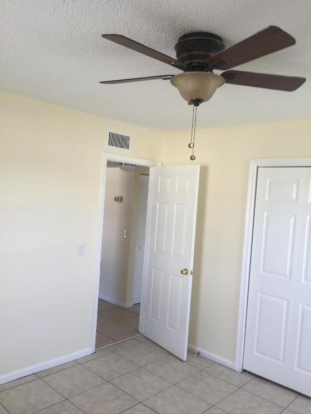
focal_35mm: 29
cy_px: 207
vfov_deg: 61.7
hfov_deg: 48.2
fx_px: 347
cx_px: 156
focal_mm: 4.15
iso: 32
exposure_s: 1/60
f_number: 2.2
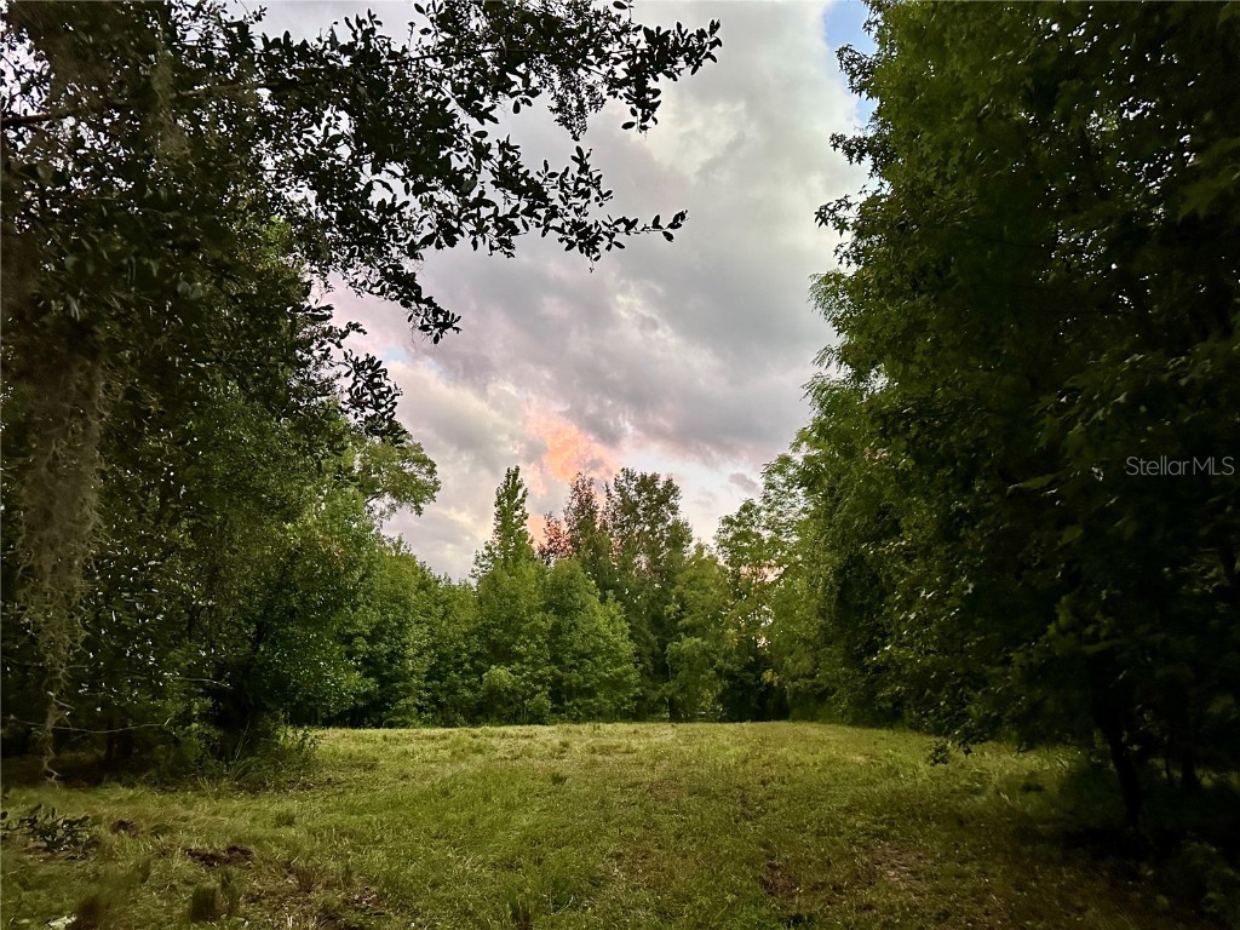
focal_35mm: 24
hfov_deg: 71.6
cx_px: 620
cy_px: 465
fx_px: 860
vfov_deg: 56.8
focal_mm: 6.86
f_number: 1.78
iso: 500
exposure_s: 1/60
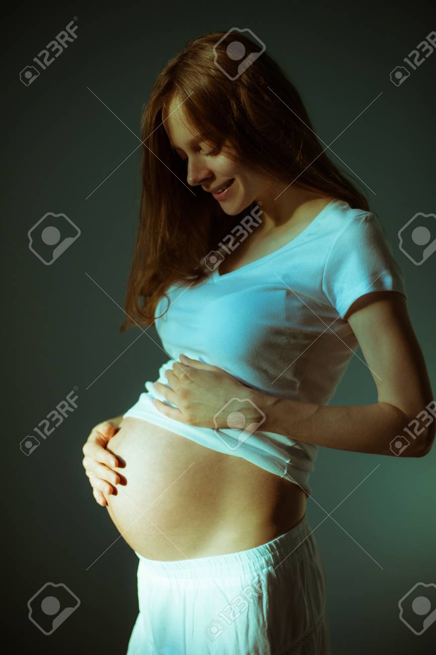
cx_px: 218
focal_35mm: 50
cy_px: 328
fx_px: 909
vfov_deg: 39.6
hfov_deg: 27.0
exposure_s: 1/800
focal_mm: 50
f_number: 2
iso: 400
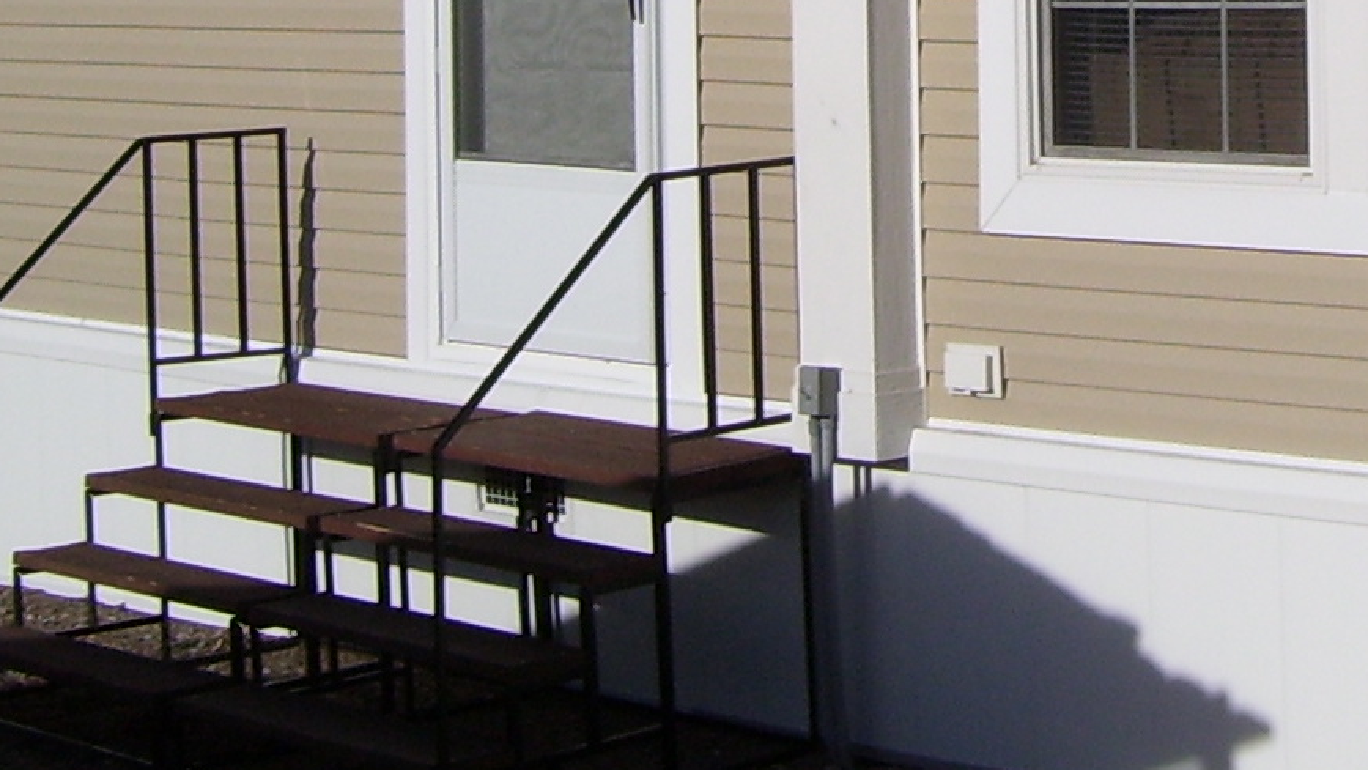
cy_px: -383
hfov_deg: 19.9
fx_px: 3773
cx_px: 1359
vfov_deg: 11.2
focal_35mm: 104
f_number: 4.8
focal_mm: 6
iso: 80
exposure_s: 1/1500
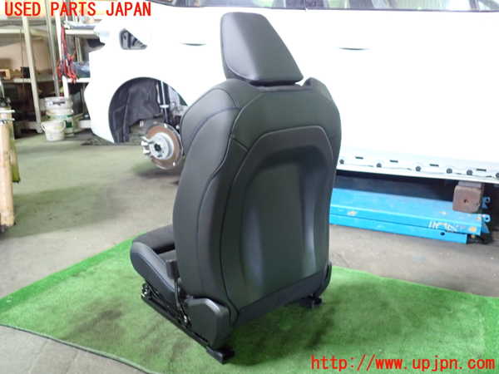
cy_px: 187
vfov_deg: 46.8
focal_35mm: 30
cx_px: 250
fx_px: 432
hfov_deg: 60.0
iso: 320
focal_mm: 5.4
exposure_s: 1/30
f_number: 2.3
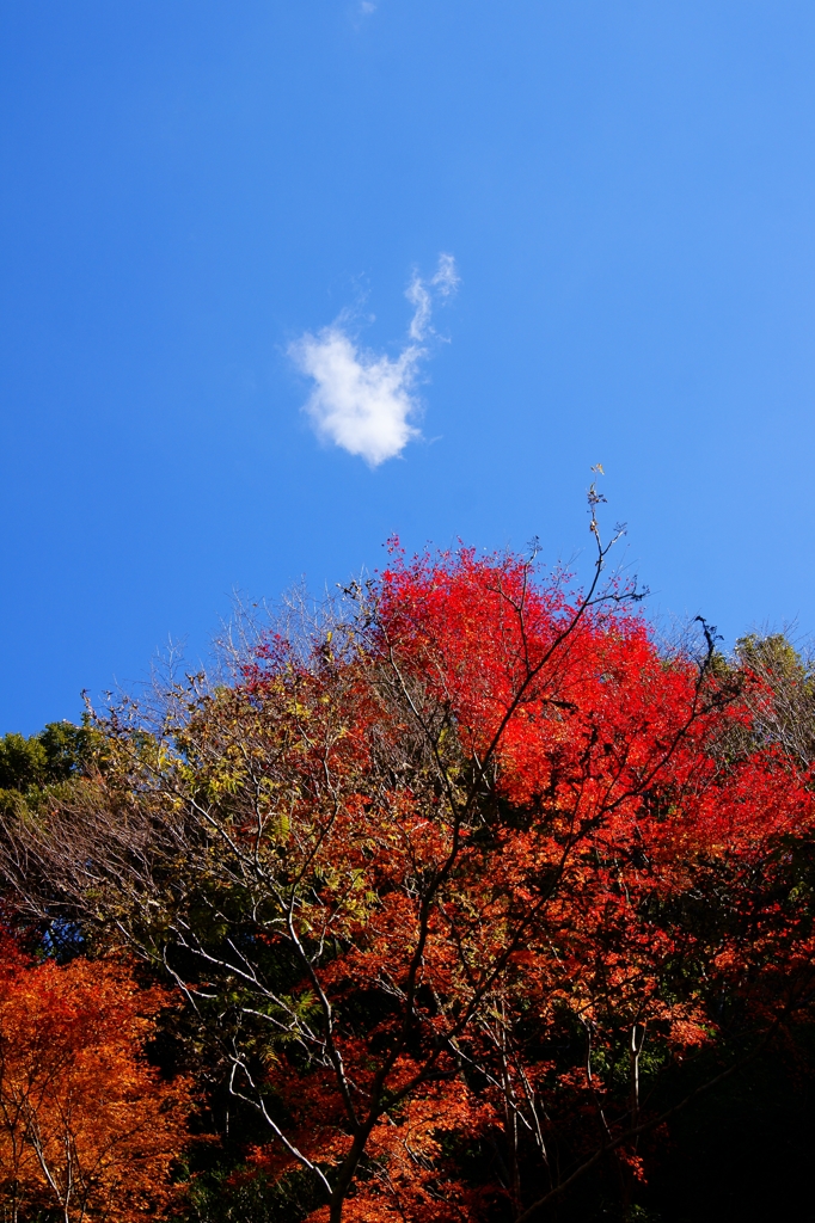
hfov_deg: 29.8
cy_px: 612
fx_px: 1529
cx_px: 408
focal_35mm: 45
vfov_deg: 43.6
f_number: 8
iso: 100
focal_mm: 30
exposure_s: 1/200
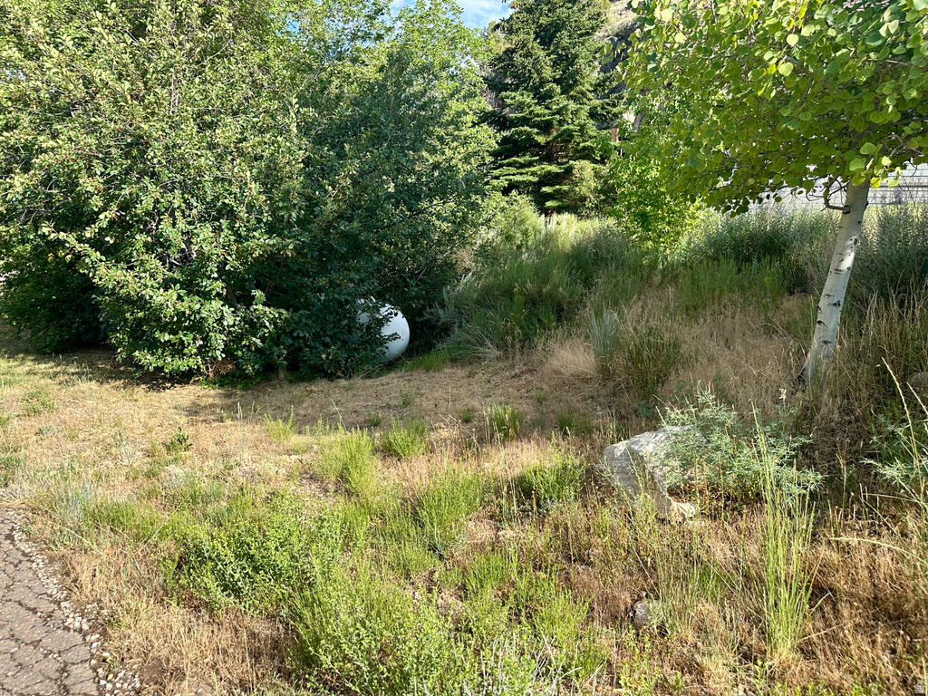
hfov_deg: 71.6
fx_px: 643
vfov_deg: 56.8
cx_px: 464
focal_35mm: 24
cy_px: 348
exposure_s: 1/1721
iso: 80
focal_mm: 6.86
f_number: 1.78
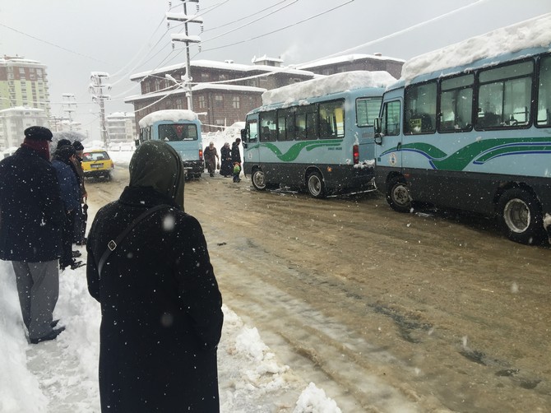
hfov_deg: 61.7
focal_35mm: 29
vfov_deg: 48.2
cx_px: 276
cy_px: 206
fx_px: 461
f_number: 2.2
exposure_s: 1/366
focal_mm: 4.15
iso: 32
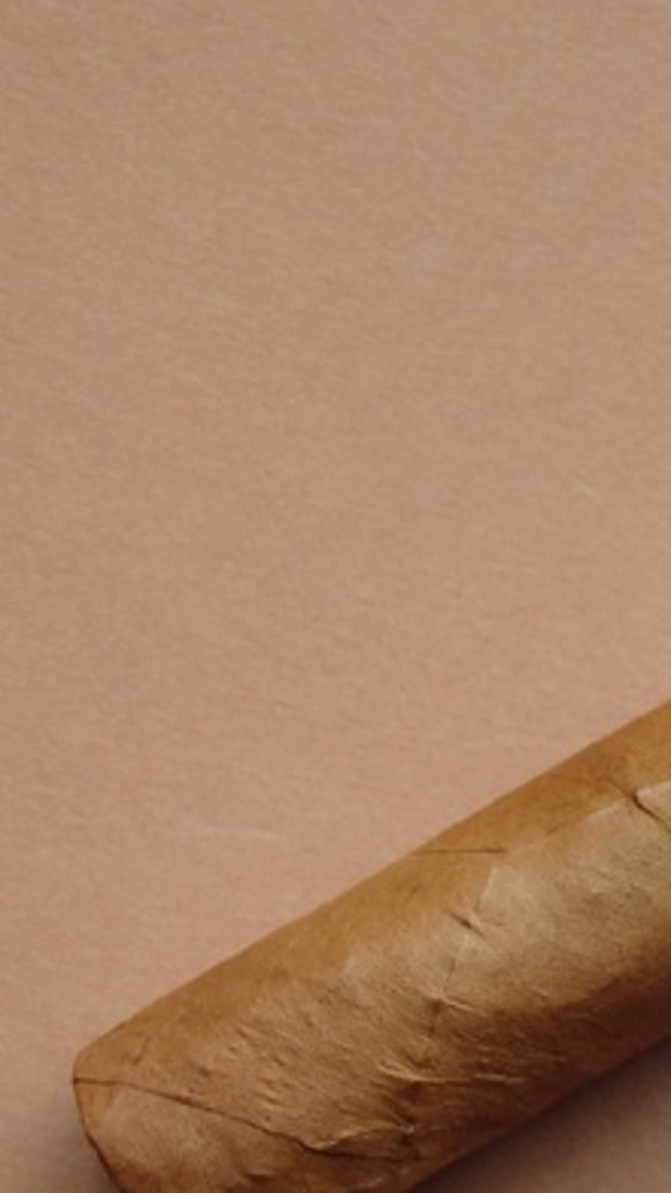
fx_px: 4208
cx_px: 1120
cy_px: 637
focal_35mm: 133
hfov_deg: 8.8
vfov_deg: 16.1
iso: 125
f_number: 4.2
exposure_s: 1/60
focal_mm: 10.8
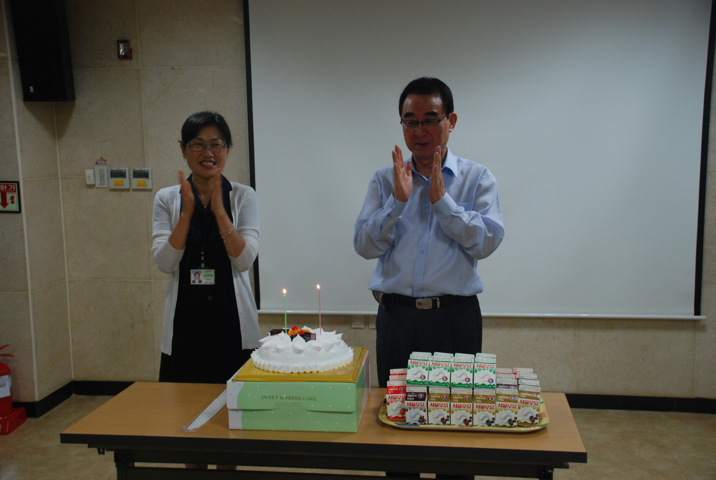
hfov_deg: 49.5
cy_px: 240
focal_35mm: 39
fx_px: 777
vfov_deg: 34.3
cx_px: 358
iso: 800
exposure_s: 1/60
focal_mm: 26
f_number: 4
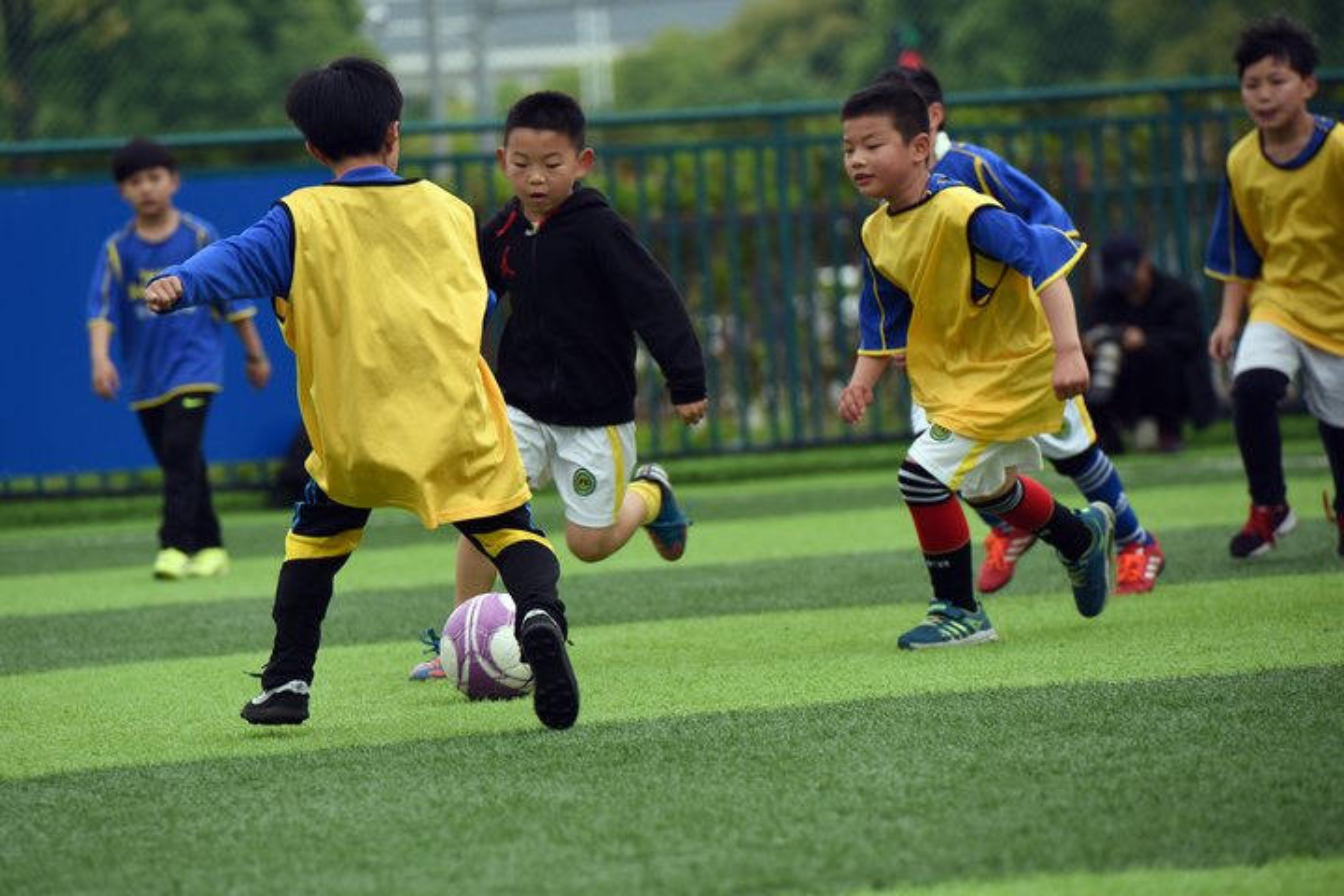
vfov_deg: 6.9
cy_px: 448
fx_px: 7466
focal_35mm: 200
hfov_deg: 10.3
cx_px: 672
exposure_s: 1/400
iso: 400
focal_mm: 200
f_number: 5
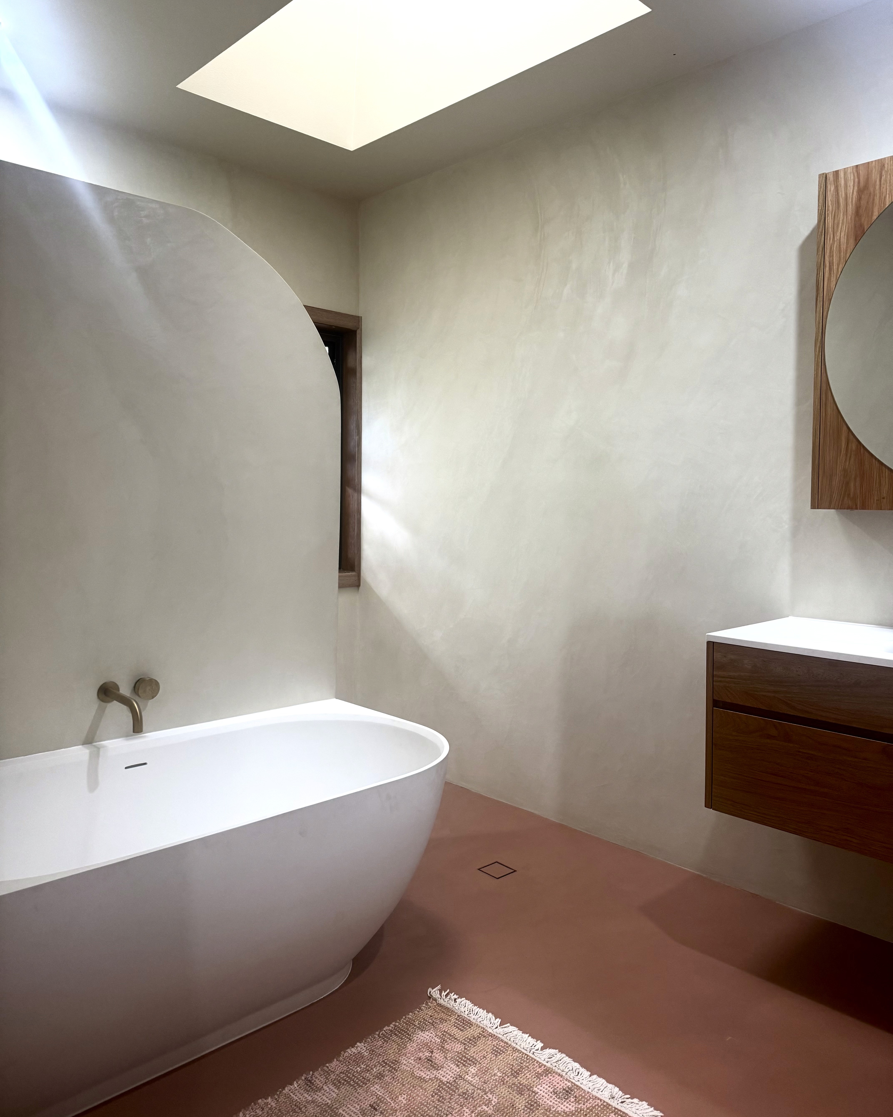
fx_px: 826
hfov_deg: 56.8
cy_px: 528
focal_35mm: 25
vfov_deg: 68.0
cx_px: 446
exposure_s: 1/100
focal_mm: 6.76
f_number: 1.78
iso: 200
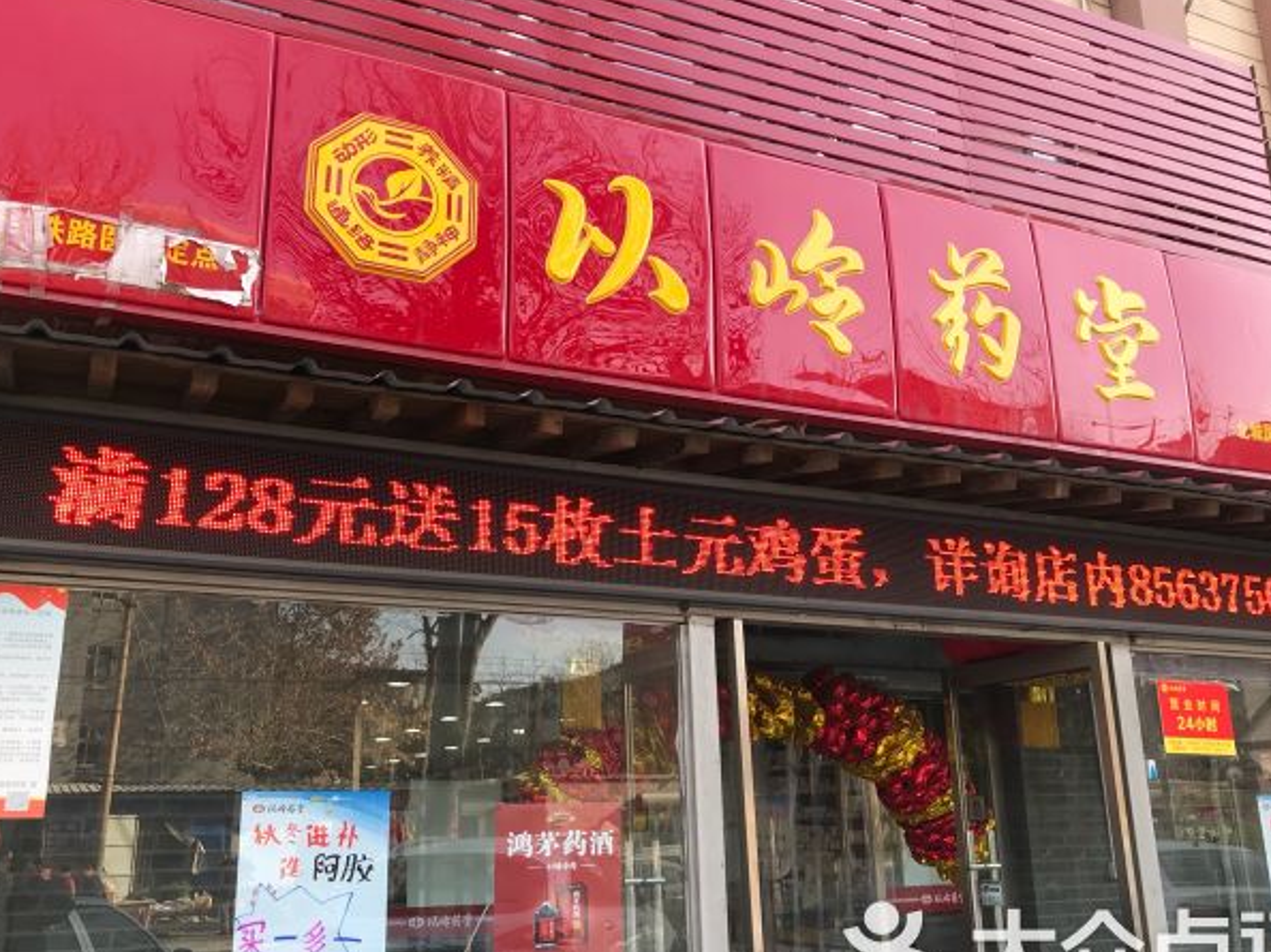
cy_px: 502
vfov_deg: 42.9
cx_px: 631
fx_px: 1211
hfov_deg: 55.4
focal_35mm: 33
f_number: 1.8
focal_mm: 3.99
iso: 20
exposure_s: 1/159
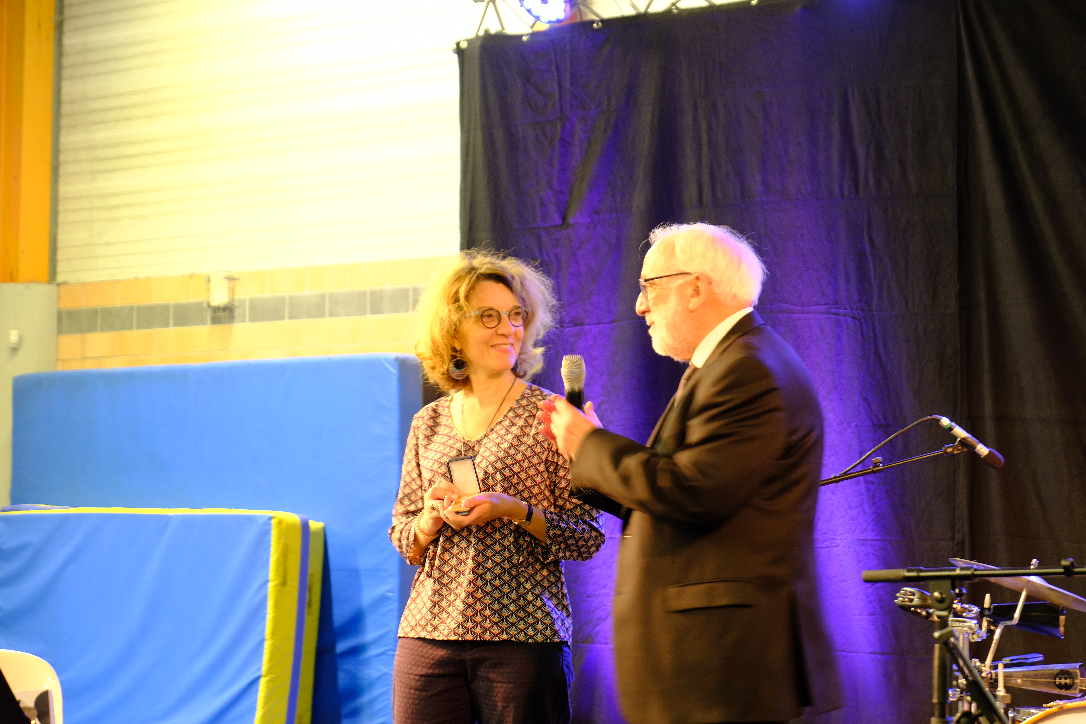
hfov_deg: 25.7
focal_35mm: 79
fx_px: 2383
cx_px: 543
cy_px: 362
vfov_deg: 17.3
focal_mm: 52.4
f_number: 5
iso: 800
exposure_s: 1/18
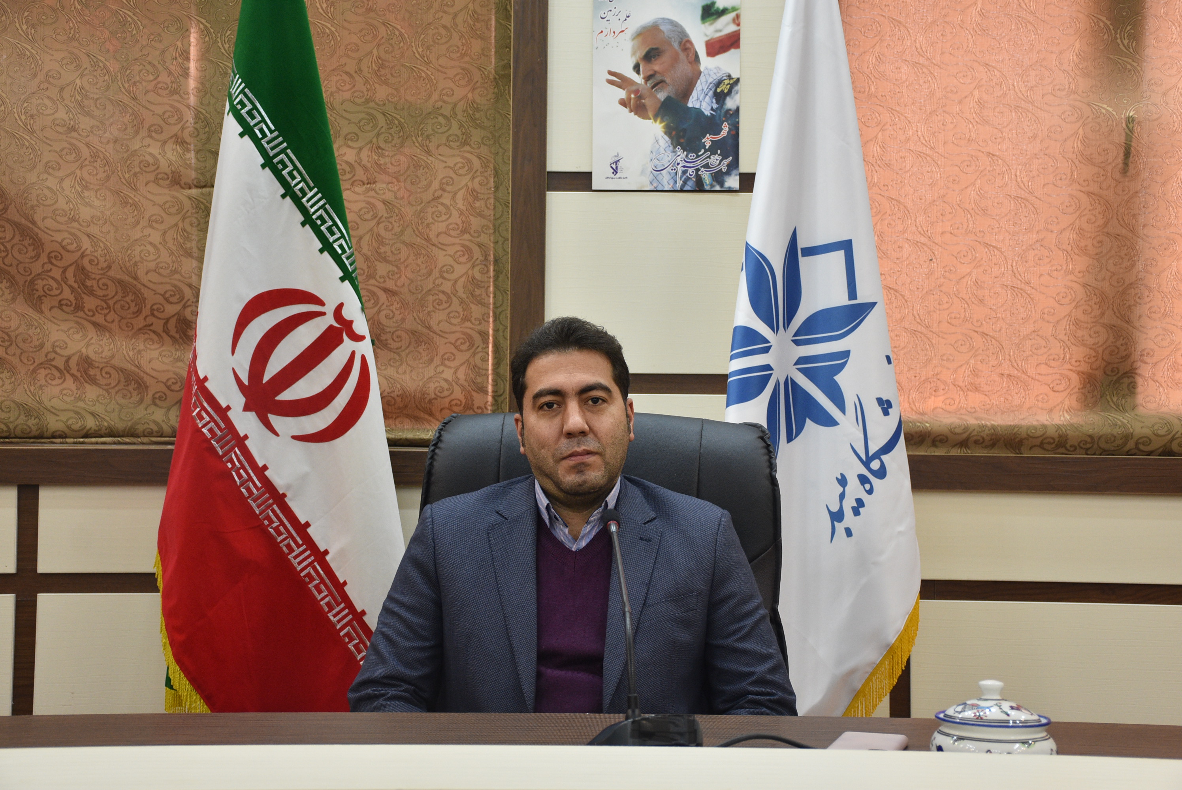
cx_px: 591
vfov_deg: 23.8
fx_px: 1873
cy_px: 395
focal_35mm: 57
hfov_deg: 35.0
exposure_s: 1/80
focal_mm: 38
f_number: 4.5
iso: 800
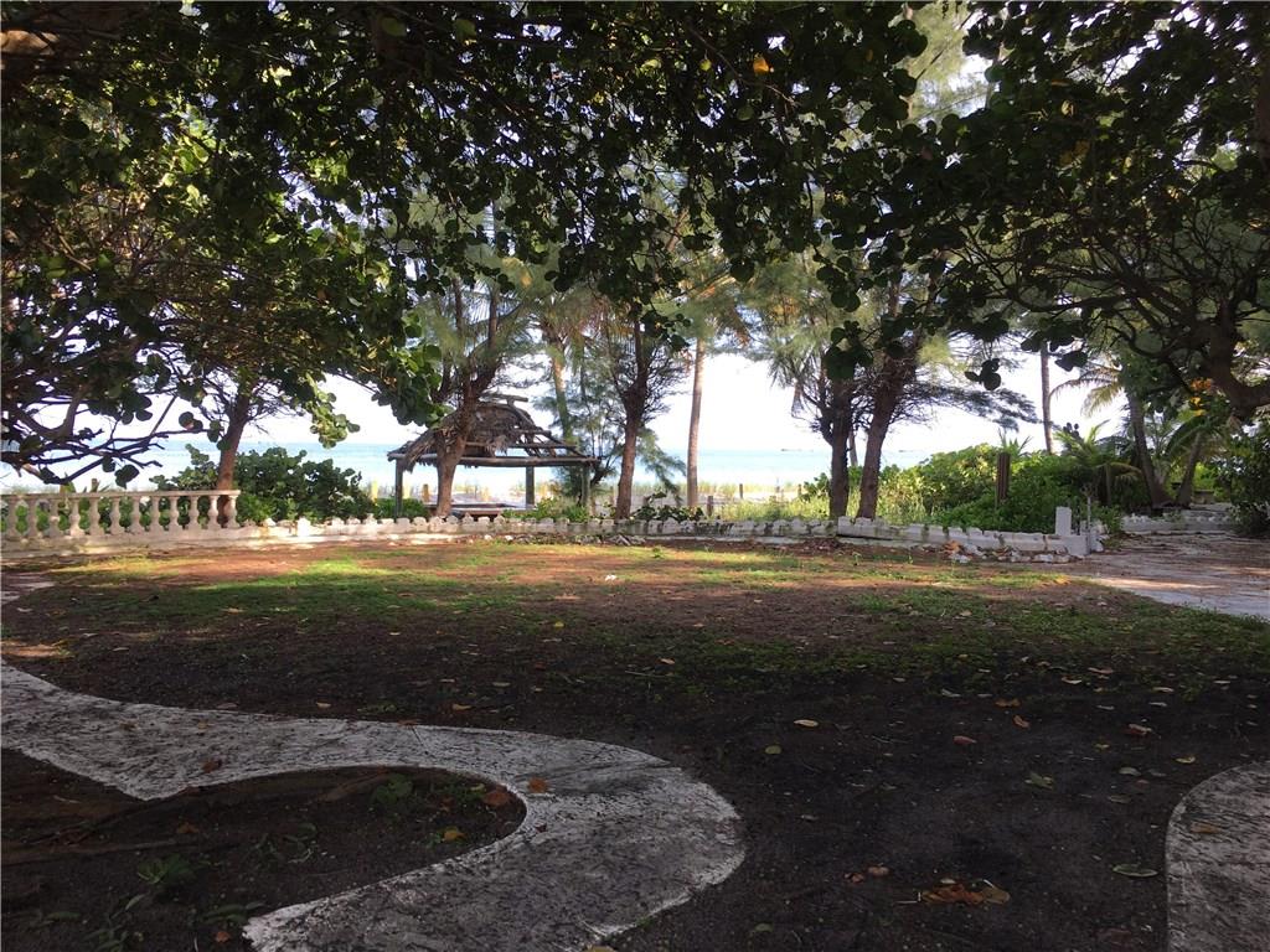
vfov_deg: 48.2
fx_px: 1064
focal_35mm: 29
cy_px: 476
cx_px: 635
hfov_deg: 61.7
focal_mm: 4.15
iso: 25
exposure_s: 1/237
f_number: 2.2
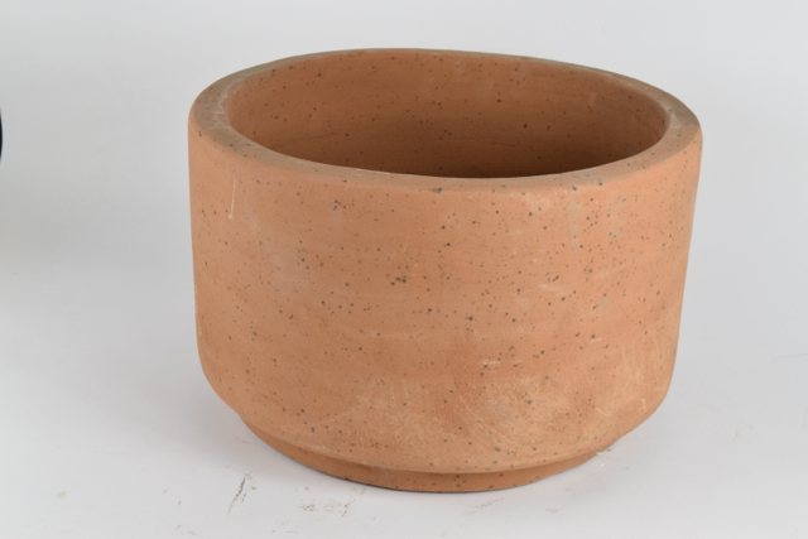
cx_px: 404
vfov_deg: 18.2
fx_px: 1684
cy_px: 270
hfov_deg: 27.0
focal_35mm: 75
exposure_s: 1/125
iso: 800
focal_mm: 50
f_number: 11
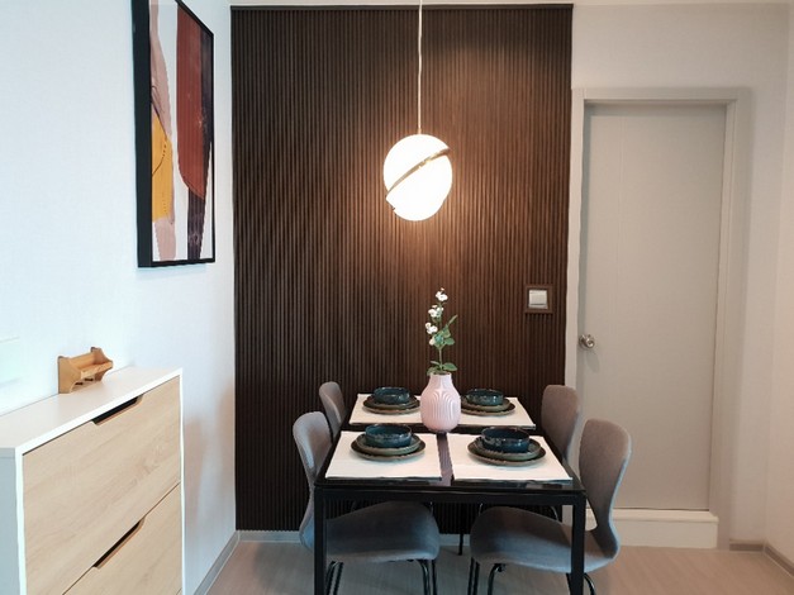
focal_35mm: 26
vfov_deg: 53.0
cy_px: 298
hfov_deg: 67.3
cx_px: 397
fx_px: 596
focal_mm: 4.3
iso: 320
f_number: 2.4
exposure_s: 1/33
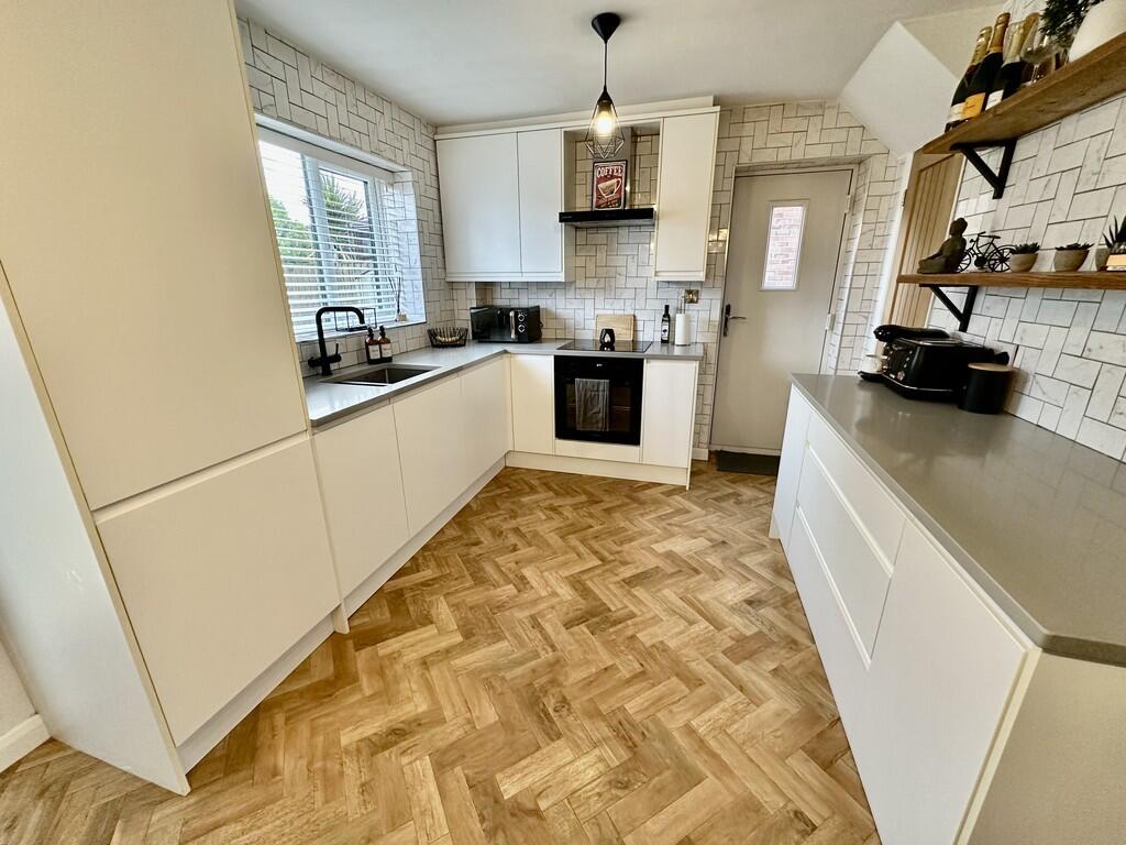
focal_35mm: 14
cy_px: 422
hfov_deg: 102.1
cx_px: 563
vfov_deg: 85.7
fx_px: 455
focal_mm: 2.22
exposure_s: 1/100
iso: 250
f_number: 2.2
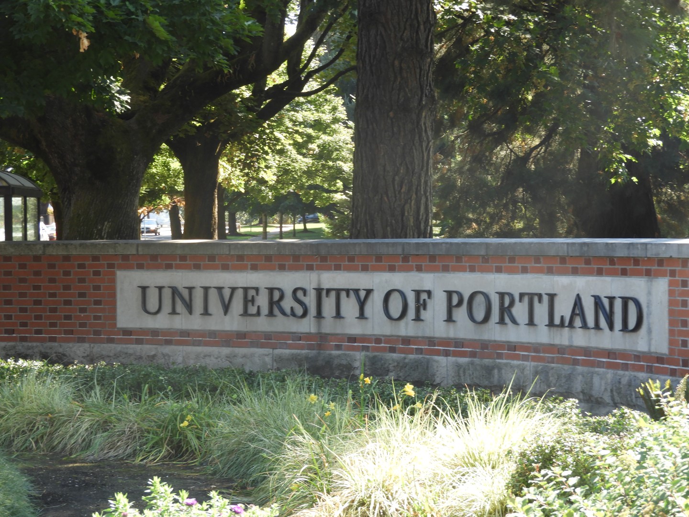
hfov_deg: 18.7
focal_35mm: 105
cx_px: 344
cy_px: 258
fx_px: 2090
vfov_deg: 14.1
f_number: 4.8
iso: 100
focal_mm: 18.8
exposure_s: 1/60
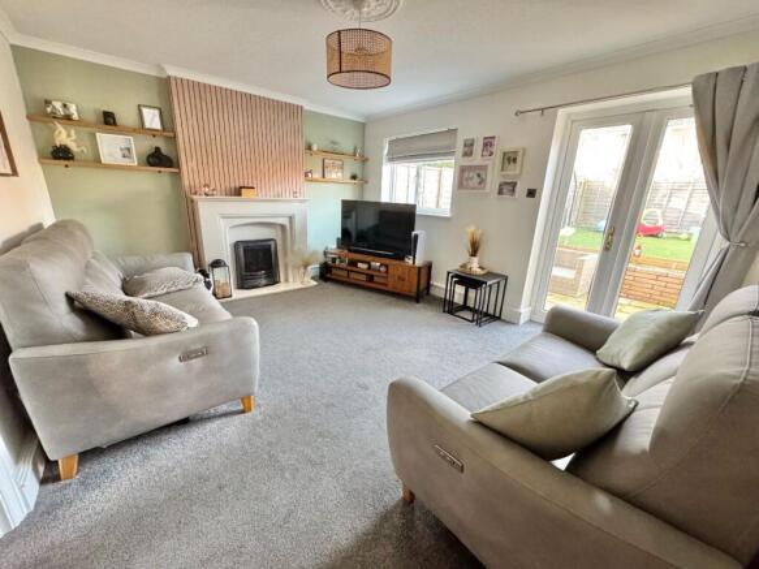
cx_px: 380
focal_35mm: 14
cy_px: 284
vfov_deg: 85.7
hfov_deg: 102.1
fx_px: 307
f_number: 2.2
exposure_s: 1/60
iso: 800
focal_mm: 2.22
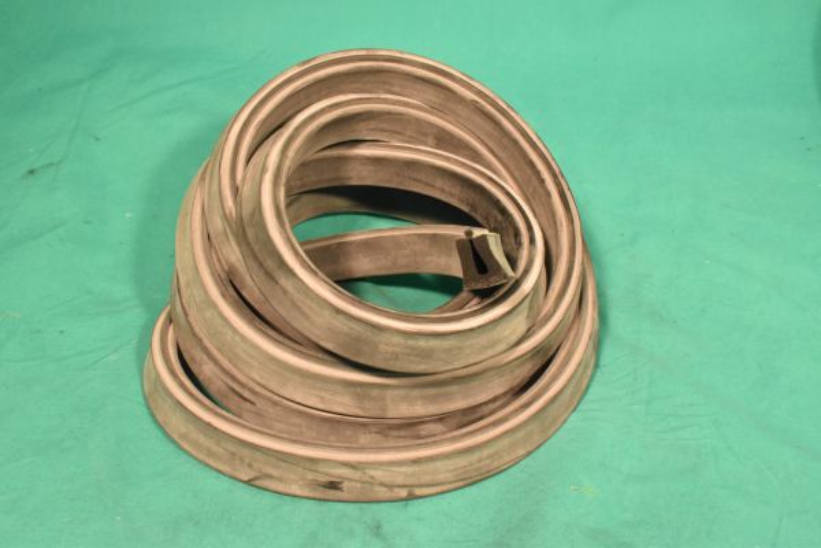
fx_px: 1060
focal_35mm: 46
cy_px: 274
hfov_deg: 42.3
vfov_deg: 28.9
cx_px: 410
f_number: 29
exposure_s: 1/50
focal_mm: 31
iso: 4000
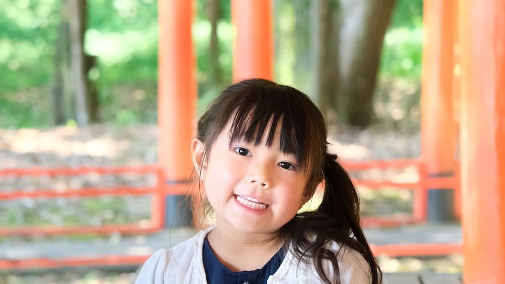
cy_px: 234
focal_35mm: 189
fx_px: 2530
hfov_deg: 11.4
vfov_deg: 6.4
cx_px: 252
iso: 1600
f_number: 5
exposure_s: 1/80
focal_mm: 80
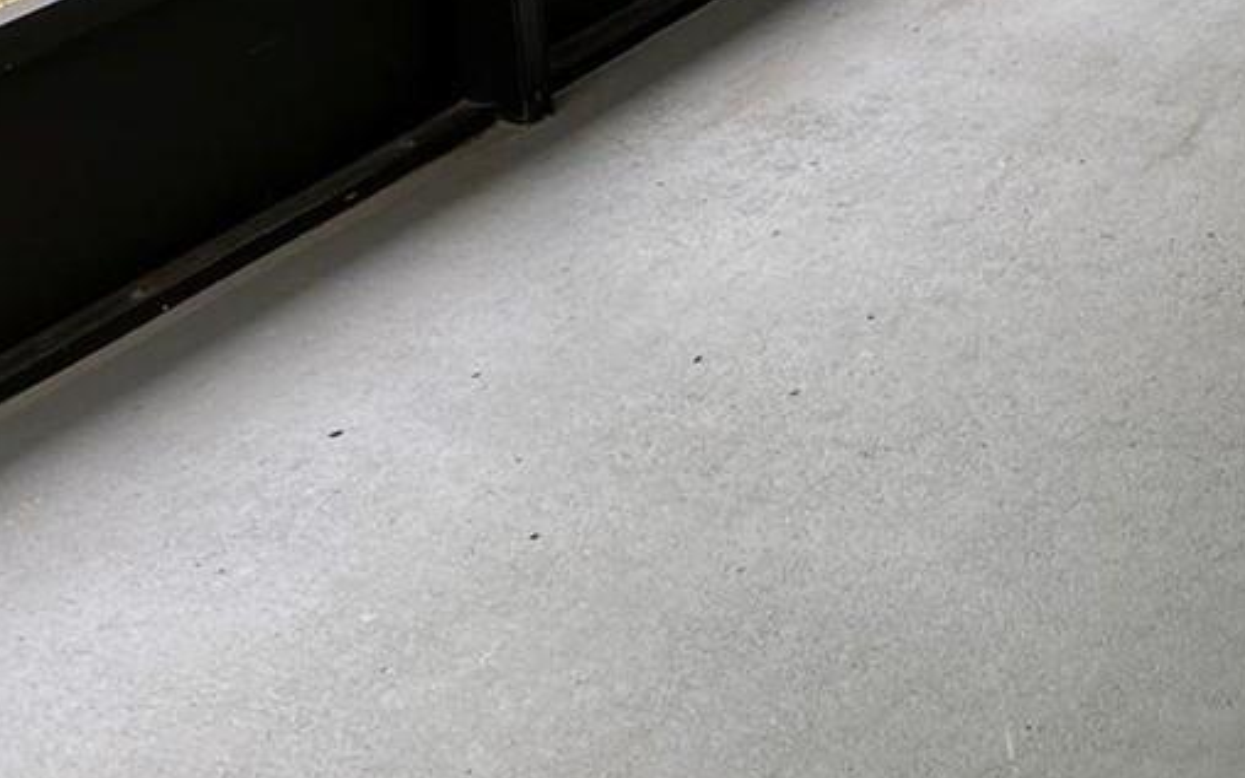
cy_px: -469
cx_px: 1395
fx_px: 2952
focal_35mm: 87
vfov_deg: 13.9
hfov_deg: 22.4
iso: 32
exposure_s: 1/125
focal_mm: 4.25
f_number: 1.8
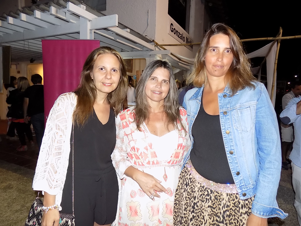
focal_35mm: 23
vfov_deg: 58.9
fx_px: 200
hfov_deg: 73.9
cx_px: 150
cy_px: 113
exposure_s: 1/30
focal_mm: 4
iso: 200
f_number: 3.1
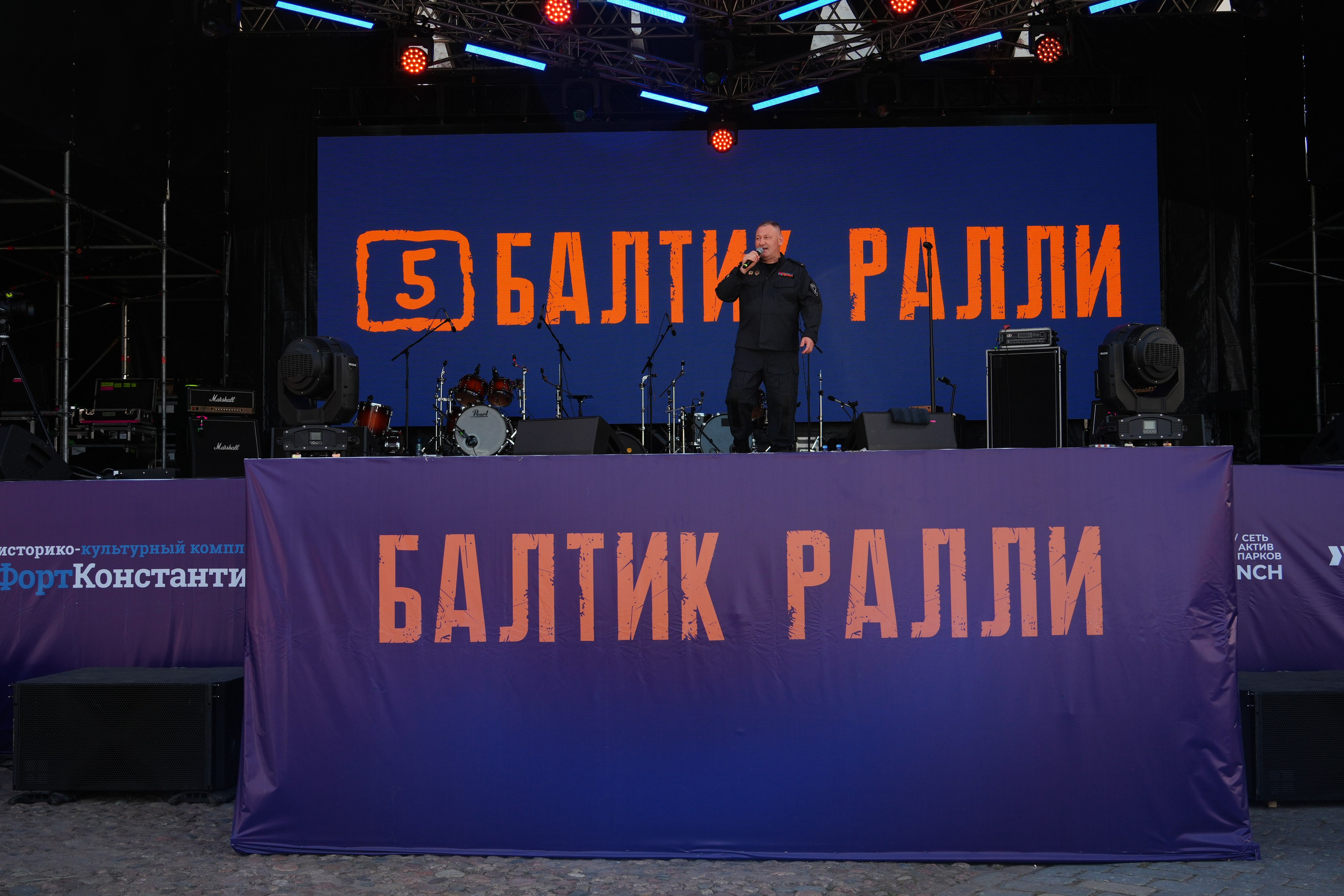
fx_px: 1605
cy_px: 448
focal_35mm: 43
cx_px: 672
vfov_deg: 31.2
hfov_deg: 45.4
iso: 400
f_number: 6.3
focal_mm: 43
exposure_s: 1/500
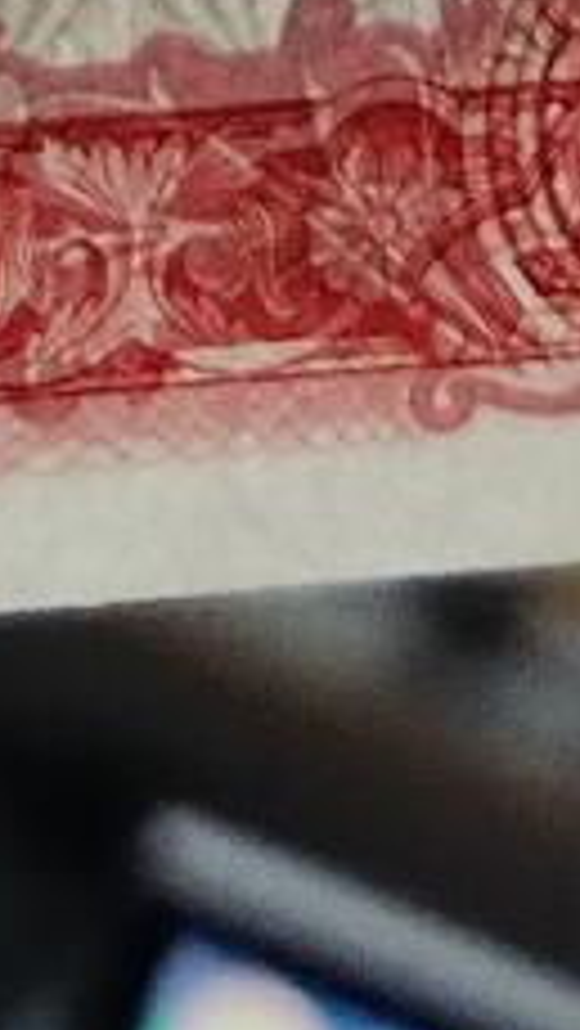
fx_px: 5380
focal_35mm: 197
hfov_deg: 6.1
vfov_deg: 9.2
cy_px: -1844
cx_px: -261
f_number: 1.8
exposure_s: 1/100
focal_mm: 5.4
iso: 500
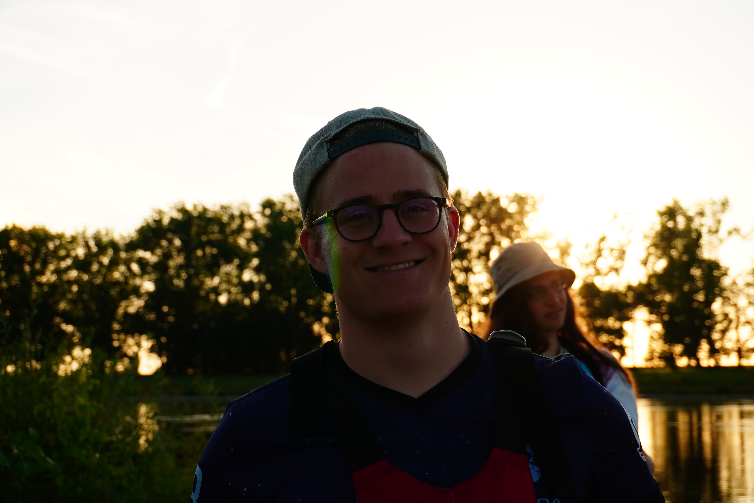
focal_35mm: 63
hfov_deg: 31.9
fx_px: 1319
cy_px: 252
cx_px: 377
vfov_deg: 21.6
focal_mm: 42
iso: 100
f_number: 5.6
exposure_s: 1/250
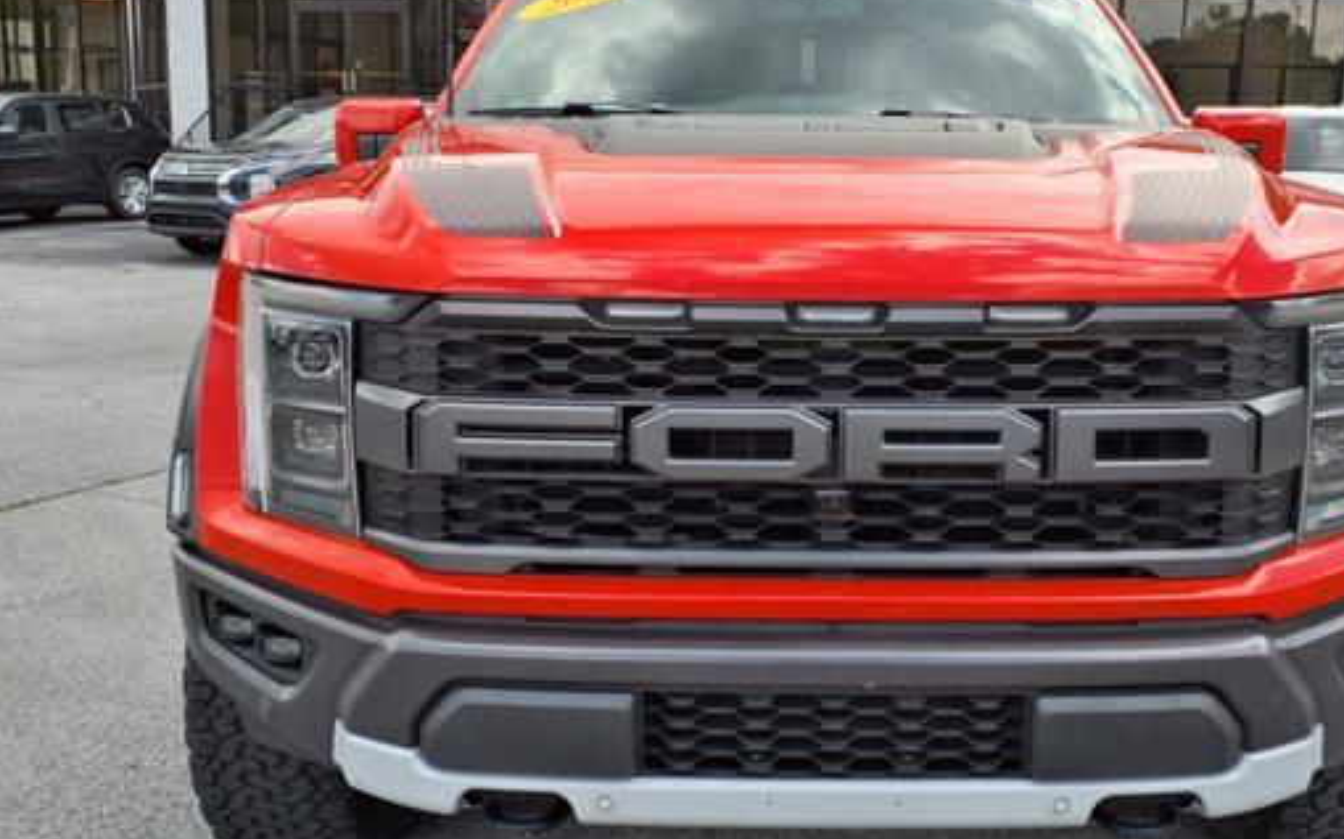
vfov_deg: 35.3
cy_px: 364
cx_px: 779
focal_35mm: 36
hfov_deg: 53.8
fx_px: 1318
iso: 40
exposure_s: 1/833
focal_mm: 3.58
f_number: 1.9
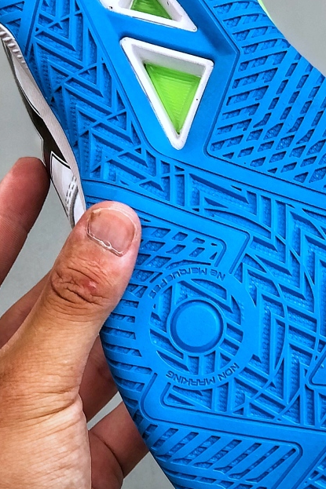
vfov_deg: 14.9
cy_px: 145
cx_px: 153
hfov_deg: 10.0
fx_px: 1862
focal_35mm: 137
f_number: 2.8
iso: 20
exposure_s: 1/50
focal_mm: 6.6
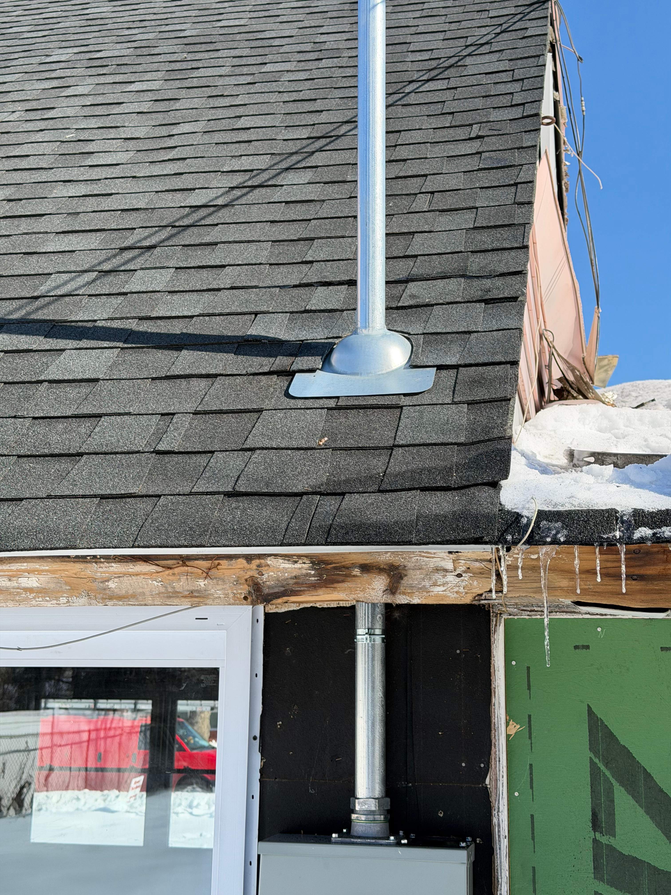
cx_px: 336
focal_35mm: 48
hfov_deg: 30.3
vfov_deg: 39.7
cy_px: 448
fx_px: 1241
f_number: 1.78
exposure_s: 1/3378
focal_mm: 6.76
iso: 100
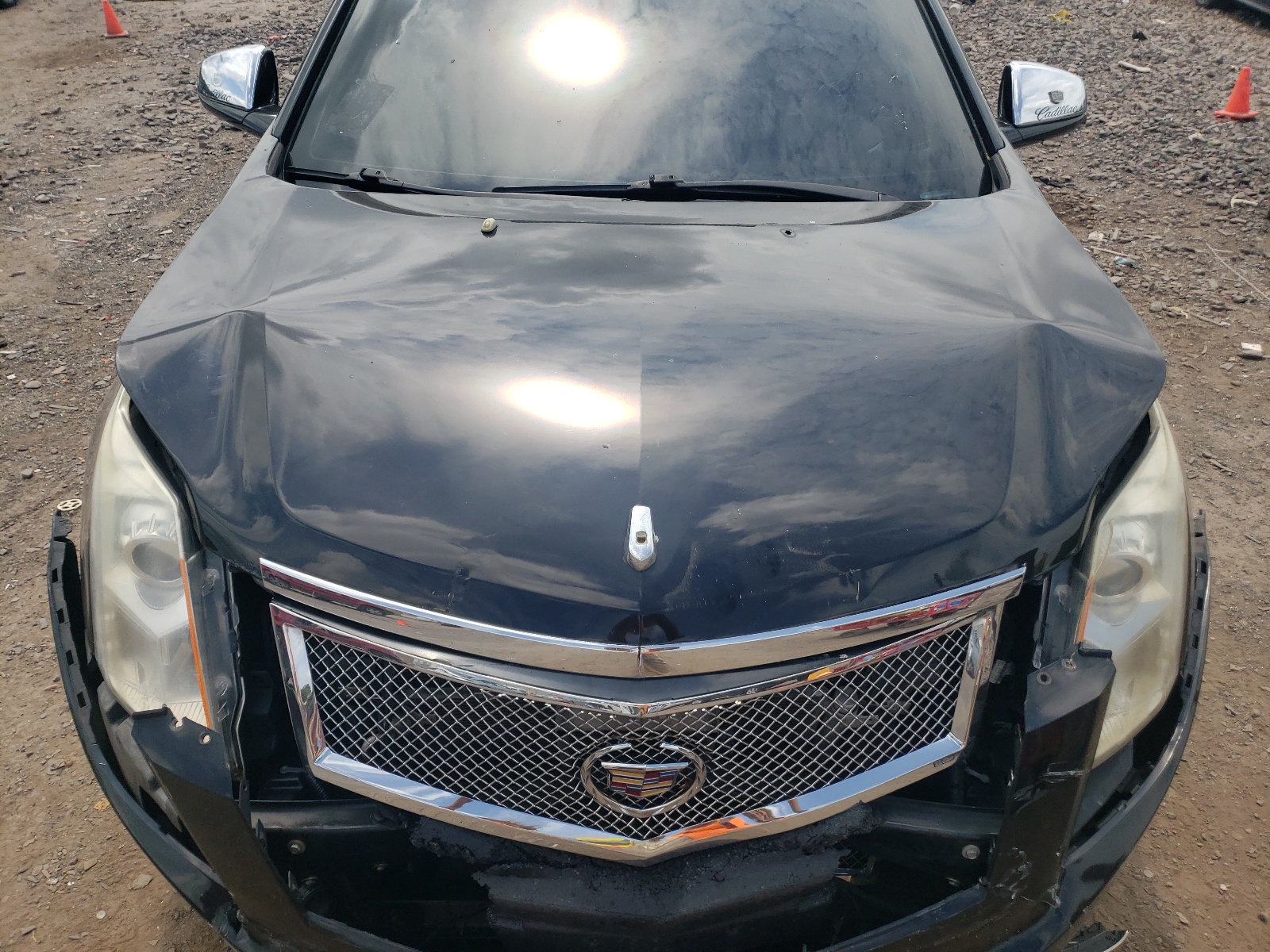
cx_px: 635
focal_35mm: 26
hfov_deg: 67.3
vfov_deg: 53.1
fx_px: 954
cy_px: 476
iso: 50
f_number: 1.5
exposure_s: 1/3333
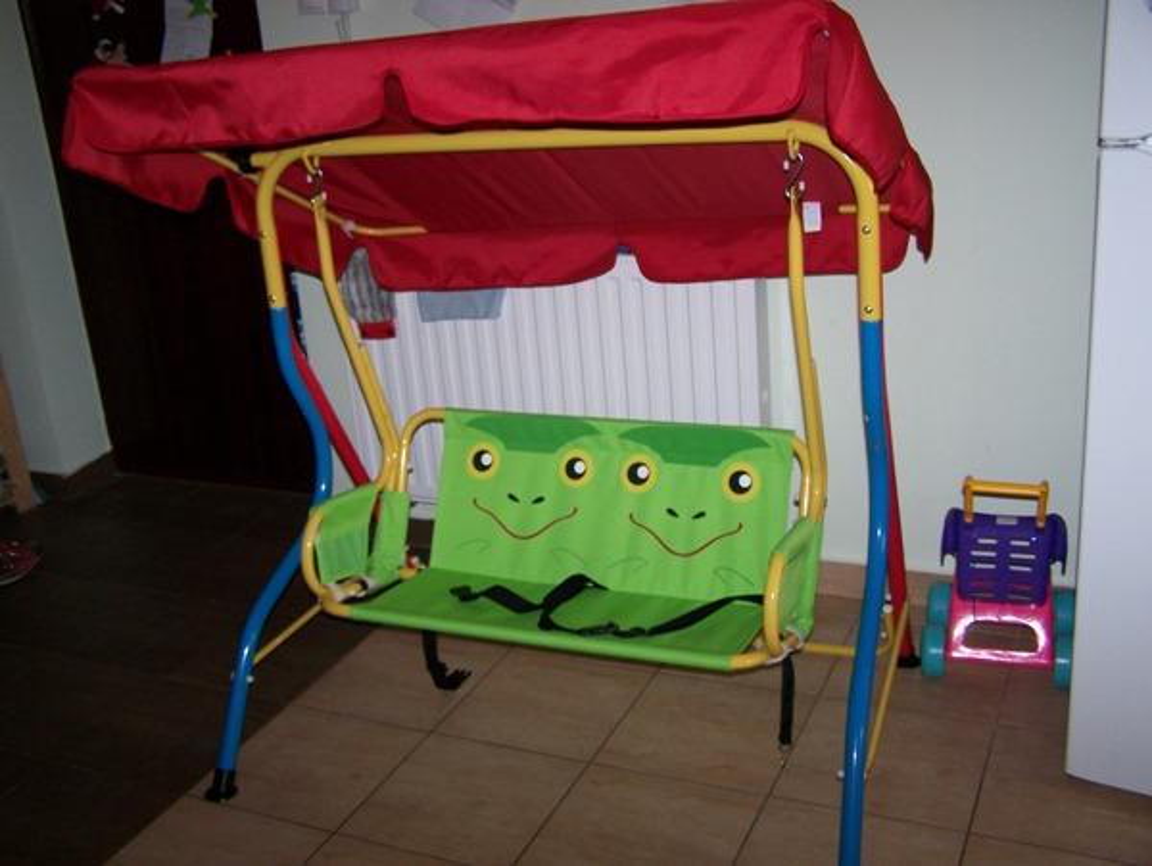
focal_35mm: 38
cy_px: 433
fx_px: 1266
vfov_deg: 37.8
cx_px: 576
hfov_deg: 48.9
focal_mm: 6.3
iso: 160
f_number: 2.8
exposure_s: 1/60
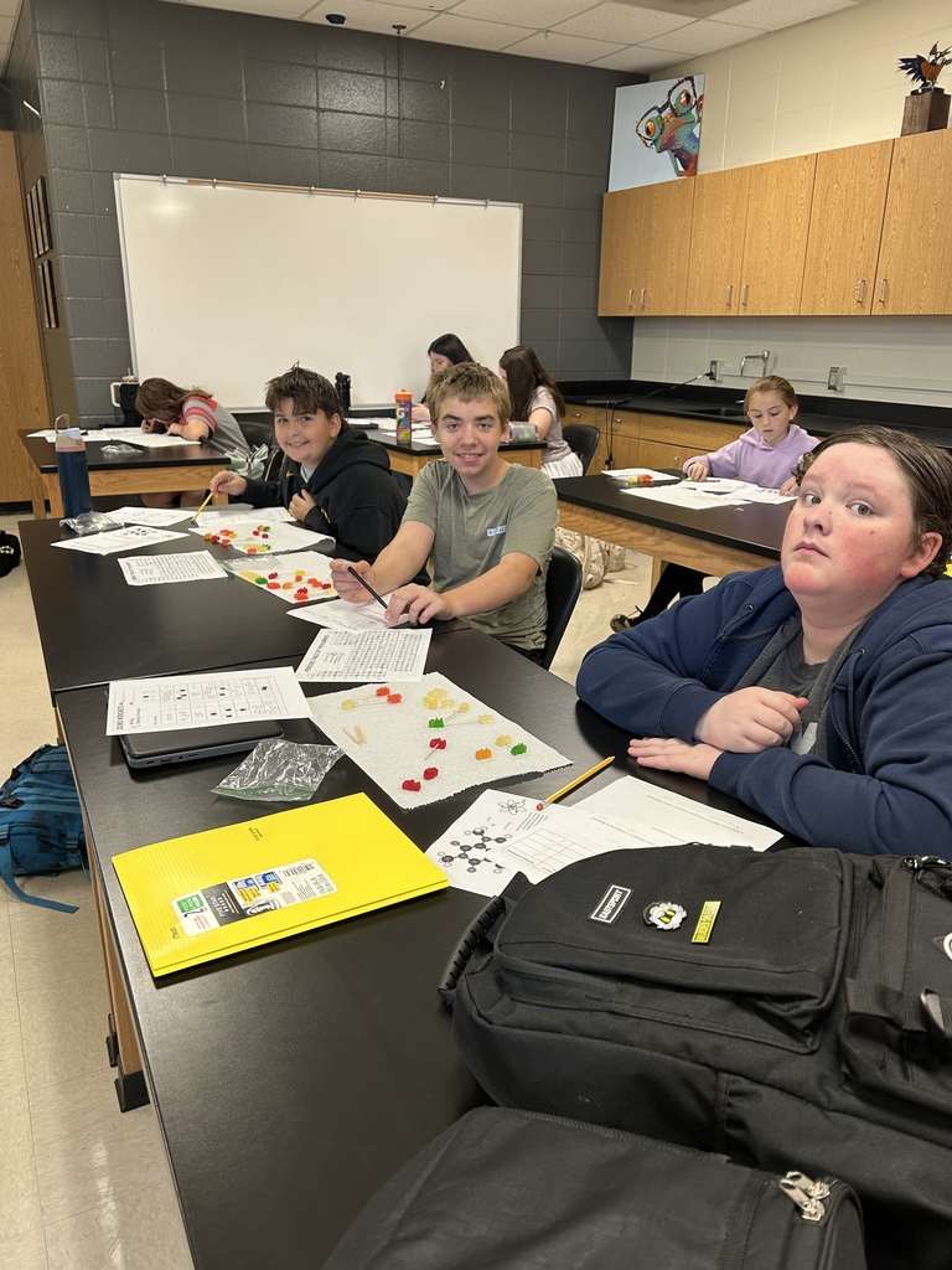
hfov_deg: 53.1
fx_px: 953
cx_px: 476
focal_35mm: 26
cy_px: 635
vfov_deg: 67.3
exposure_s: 1/60
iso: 100
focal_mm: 5.7
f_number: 1.5
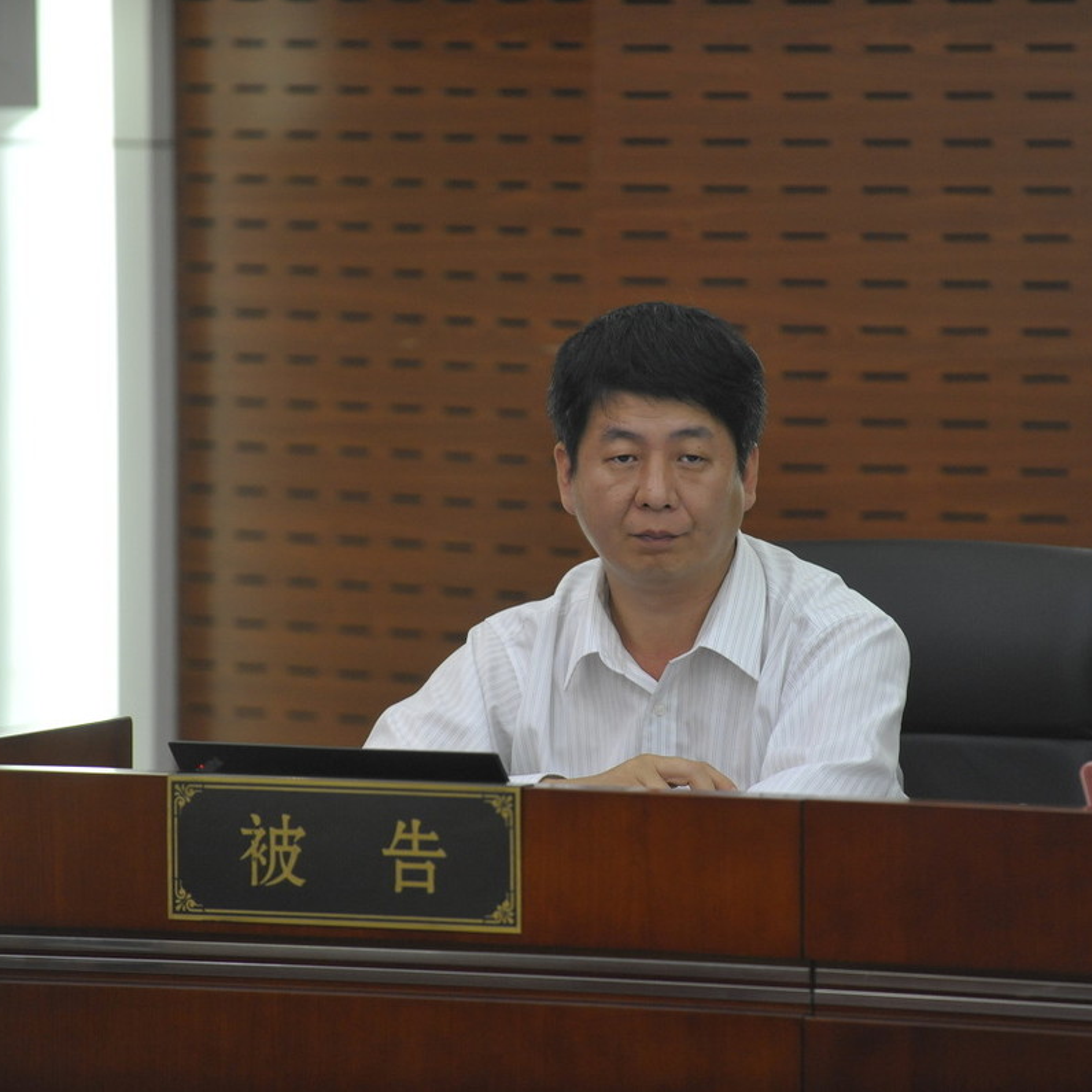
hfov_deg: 6.8
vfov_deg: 6.8
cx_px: 632
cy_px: 547
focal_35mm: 256
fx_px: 9137
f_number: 3.2
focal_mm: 200
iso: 2000
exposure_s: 1/250
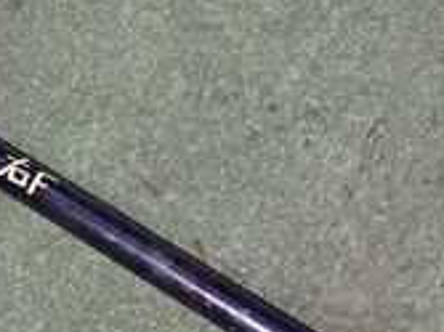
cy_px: 247
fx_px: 1384
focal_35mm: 108
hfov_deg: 18.1
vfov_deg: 13.6
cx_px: 125
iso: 640
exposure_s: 1/30
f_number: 2.3
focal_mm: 5.4
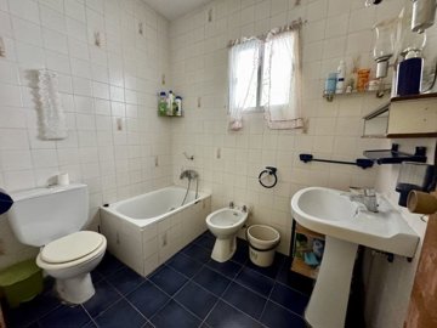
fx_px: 177
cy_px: 164
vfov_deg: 85.7
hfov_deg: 102.1
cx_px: 218
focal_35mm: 14
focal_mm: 2.22
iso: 640
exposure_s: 1/60
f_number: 2.2
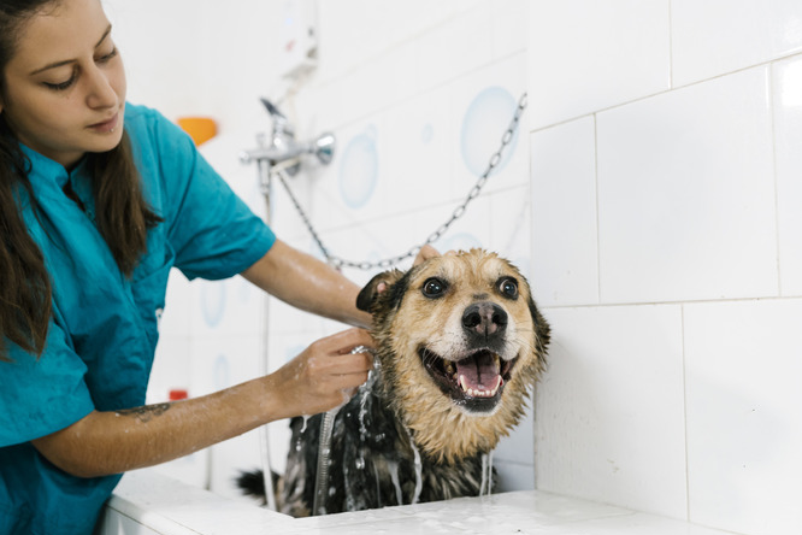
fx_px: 913
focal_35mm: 41
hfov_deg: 47.2
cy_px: 264
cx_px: 335
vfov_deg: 32.6
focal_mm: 35
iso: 1600
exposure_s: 1/200
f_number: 3.2
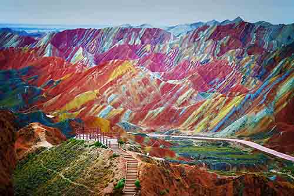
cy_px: 98
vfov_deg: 10.2
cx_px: 147
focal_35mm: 135
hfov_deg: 15.2
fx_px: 1102
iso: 100
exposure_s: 1/250
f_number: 1.8
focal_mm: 135
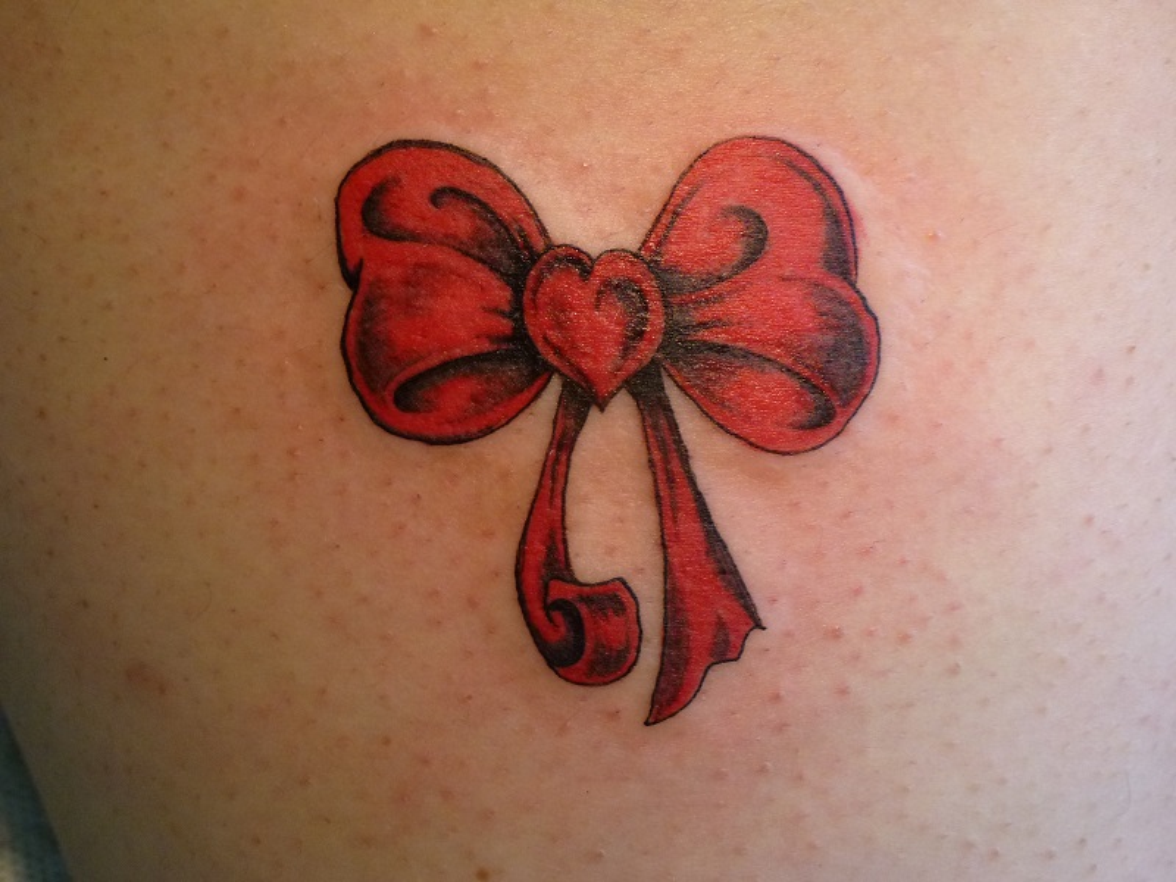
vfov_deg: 36.8
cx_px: 588
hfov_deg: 47.9
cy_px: 441
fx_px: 1325
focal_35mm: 39
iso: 250
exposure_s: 1/80
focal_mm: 6.8
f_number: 3.8
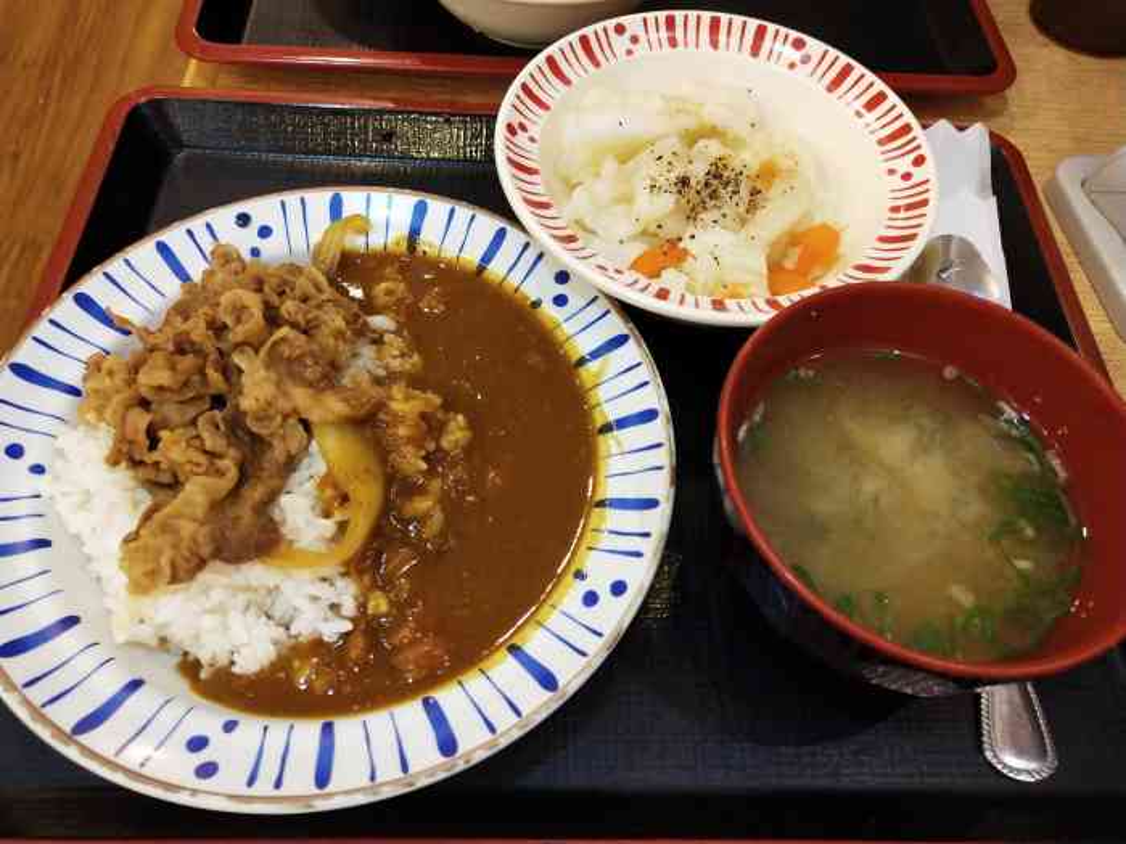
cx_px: 563
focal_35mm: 30
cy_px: 422
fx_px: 976
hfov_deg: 60.0
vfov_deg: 46.8
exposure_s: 1/50
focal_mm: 3.95
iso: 359
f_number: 1.8
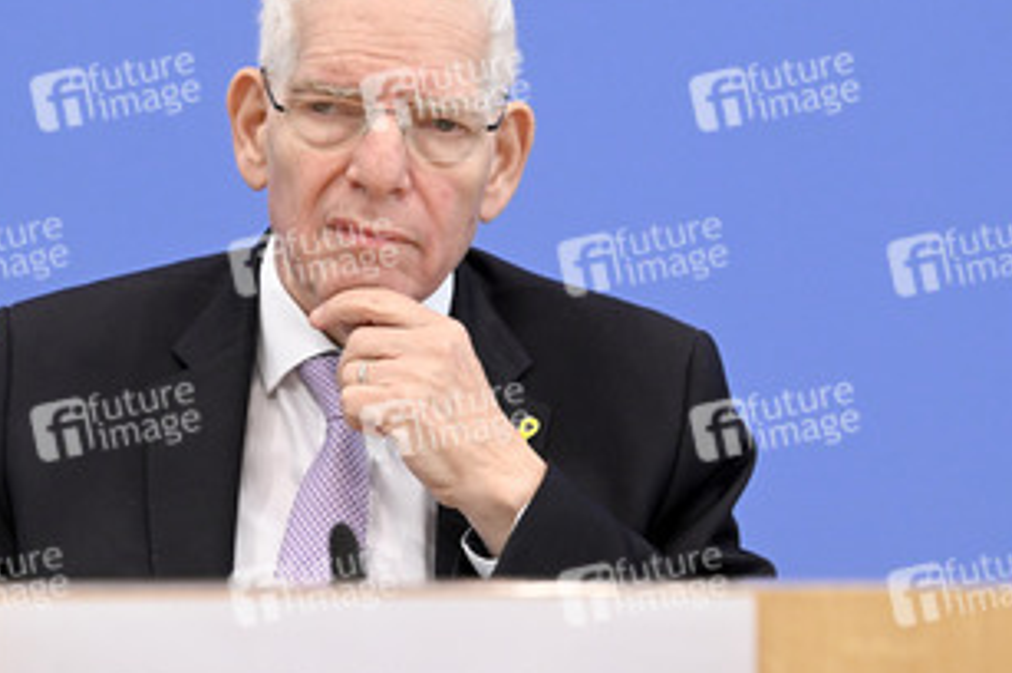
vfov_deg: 10.1
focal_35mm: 135
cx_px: 358
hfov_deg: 15.2
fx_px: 3791
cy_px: 340
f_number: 5.6
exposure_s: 1/640
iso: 4000
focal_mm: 92
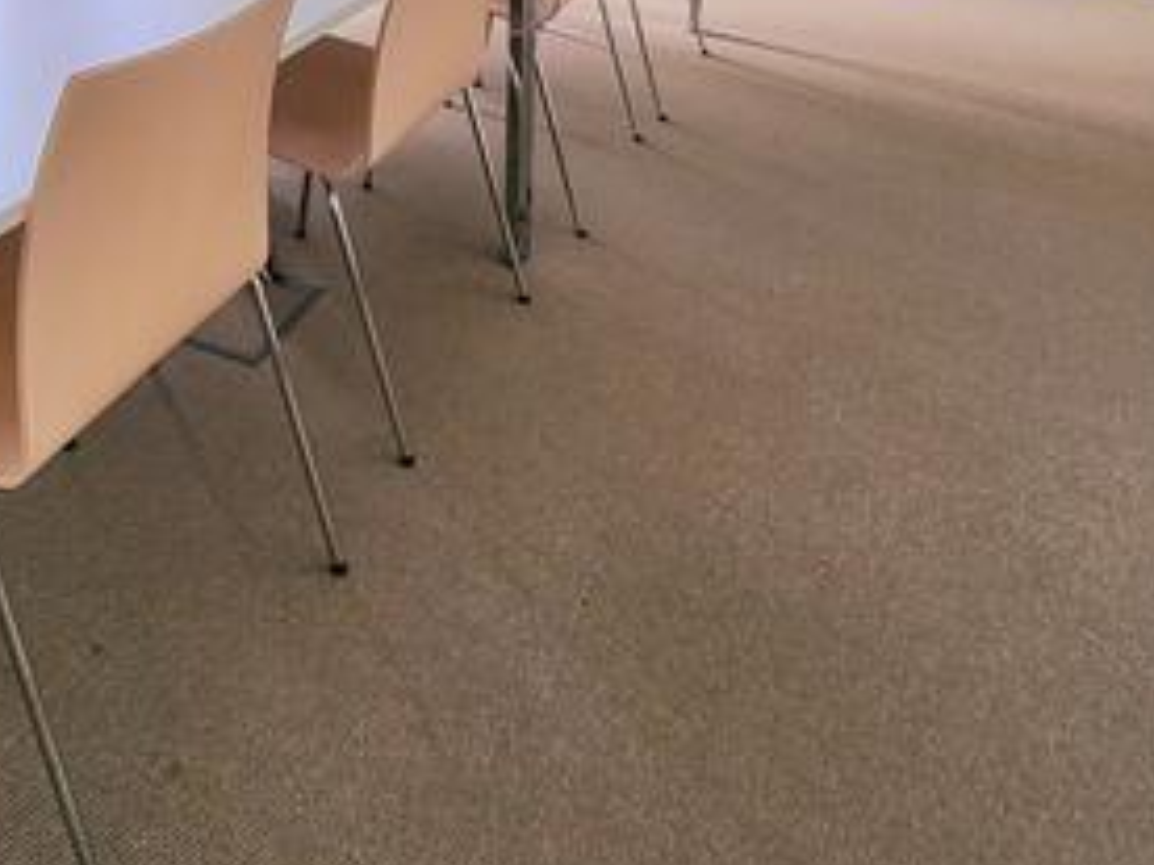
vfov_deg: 36.4
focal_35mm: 33
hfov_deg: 53.5
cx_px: 330
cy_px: -86
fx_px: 1100
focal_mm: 1.74
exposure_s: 1/100
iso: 40
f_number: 2.2
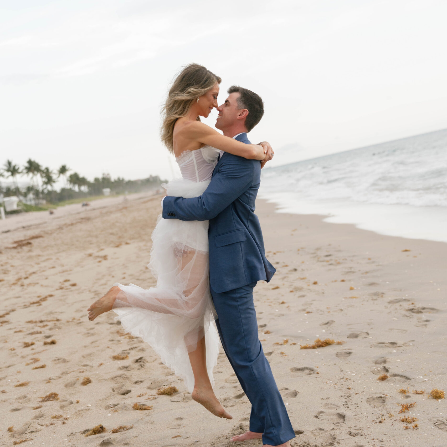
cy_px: 177
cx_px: 224
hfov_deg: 31.1
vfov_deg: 31.0
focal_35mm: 55
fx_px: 804
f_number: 2.8
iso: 320
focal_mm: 43
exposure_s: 1/400
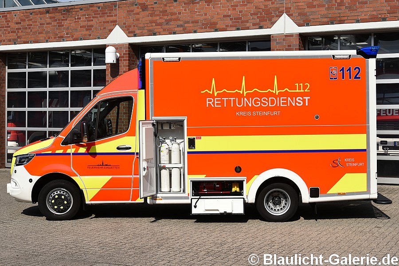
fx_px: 532
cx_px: 200
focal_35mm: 48
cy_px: 133
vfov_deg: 28.1
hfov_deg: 41.1
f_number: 11
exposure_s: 1/500
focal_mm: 48
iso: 200
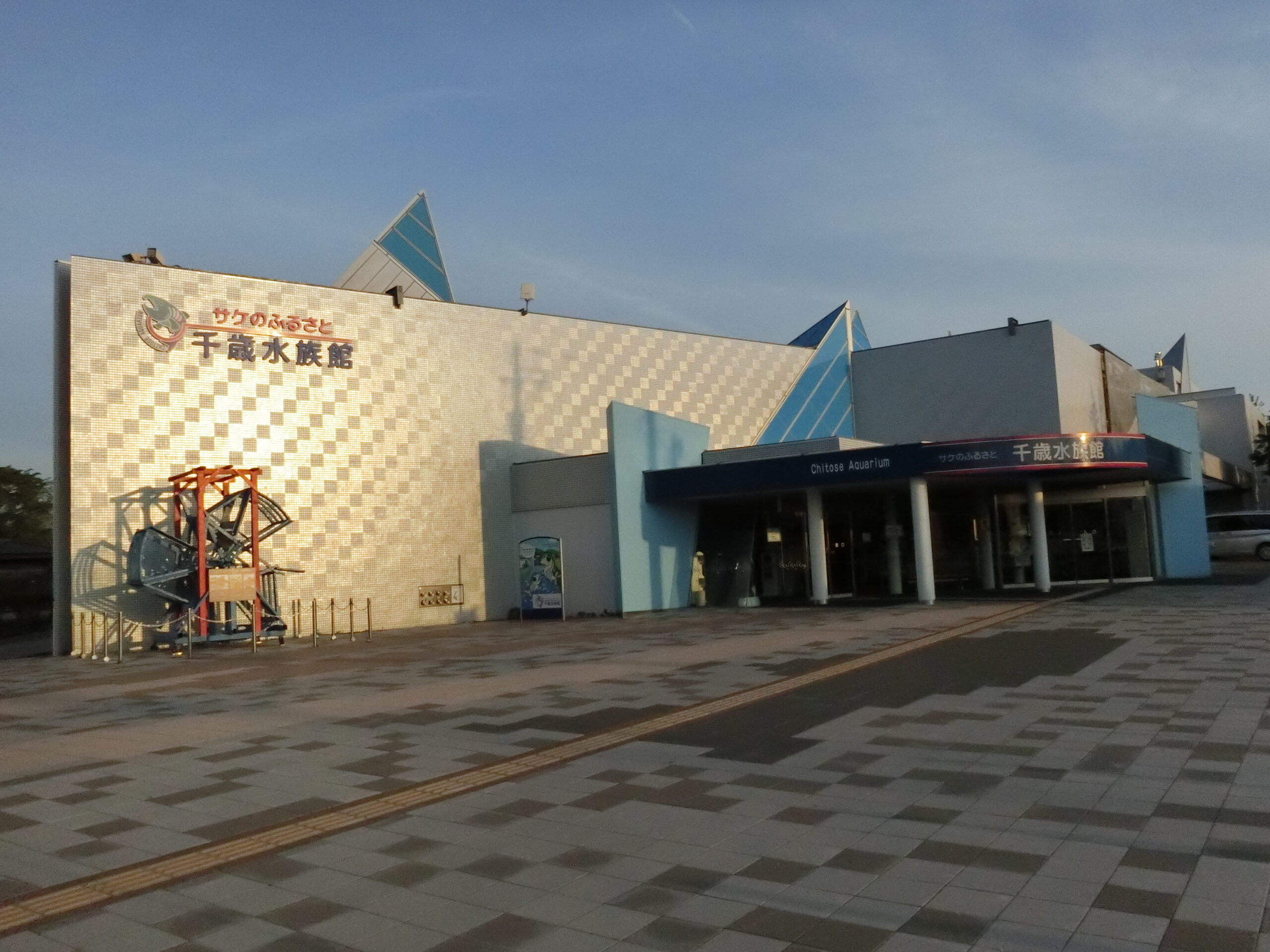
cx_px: 635
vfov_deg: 48.2
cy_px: 476
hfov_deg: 61.7
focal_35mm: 29
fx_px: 1064
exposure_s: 1/2000
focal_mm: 5.2
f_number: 7.4
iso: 800
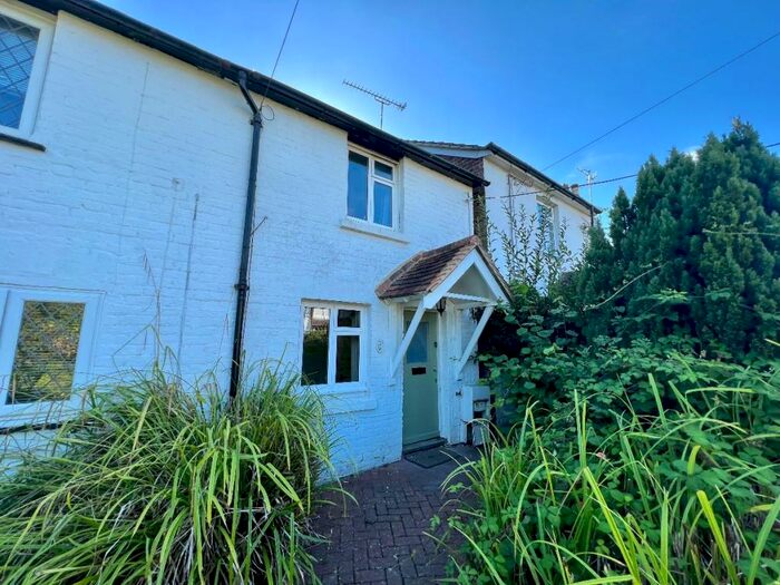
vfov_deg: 89.9
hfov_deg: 106.2
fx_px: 293
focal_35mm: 13
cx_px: 390
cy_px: 292
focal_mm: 1.57
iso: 32
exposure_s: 1/415
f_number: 1.8
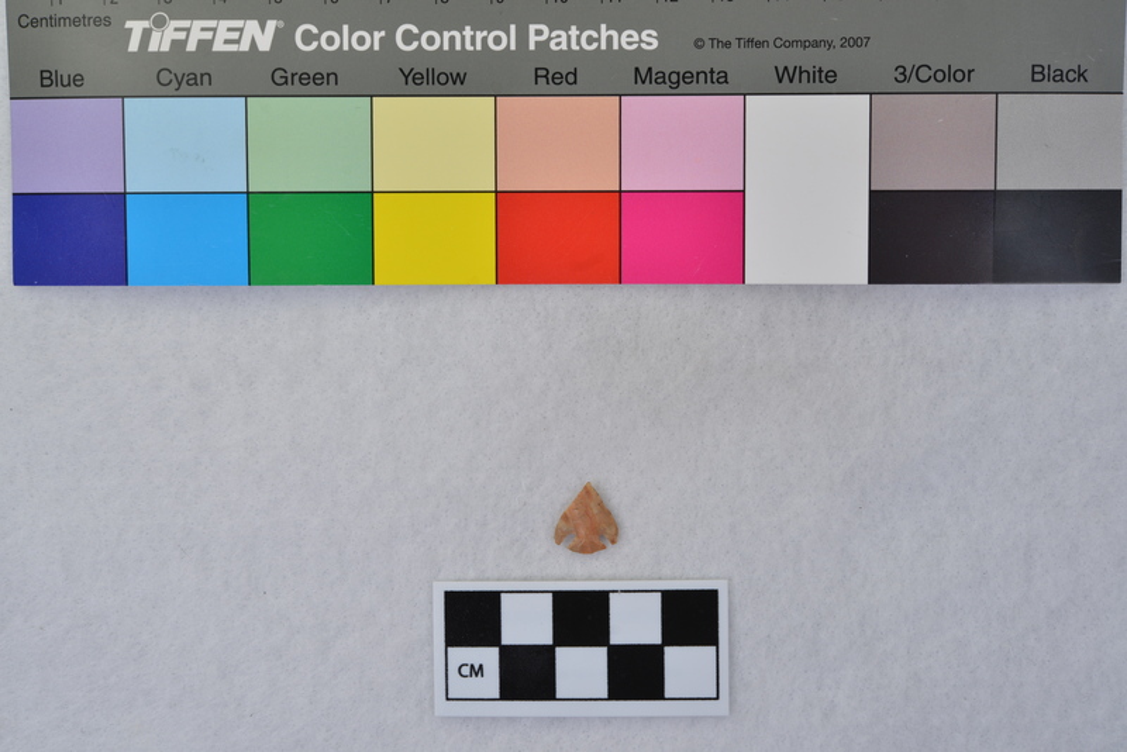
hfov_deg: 33.4
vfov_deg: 22.6
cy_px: 376
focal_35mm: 60
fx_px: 1879
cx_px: 564
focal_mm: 60
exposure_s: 1/125
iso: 100
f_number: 8
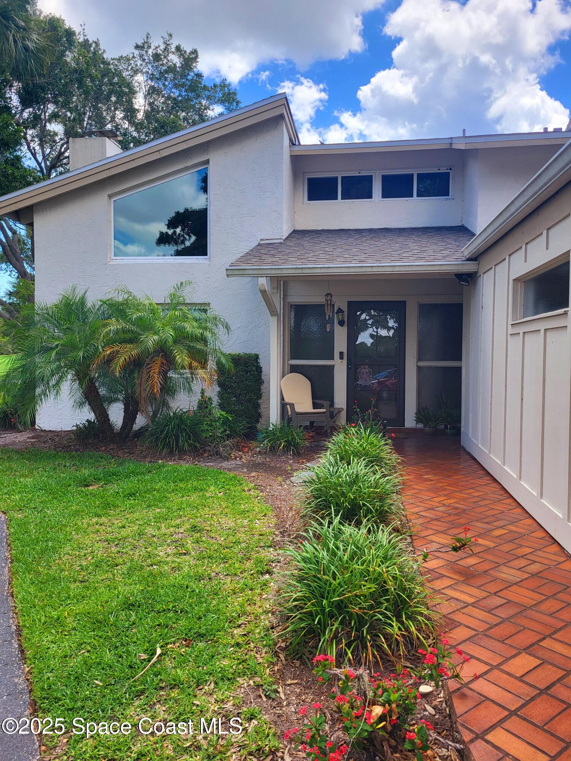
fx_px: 572
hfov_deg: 53.1
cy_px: 380
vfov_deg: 67.3
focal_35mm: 26
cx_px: 286
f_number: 1.8
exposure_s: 1/1111
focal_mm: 5.4
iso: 40
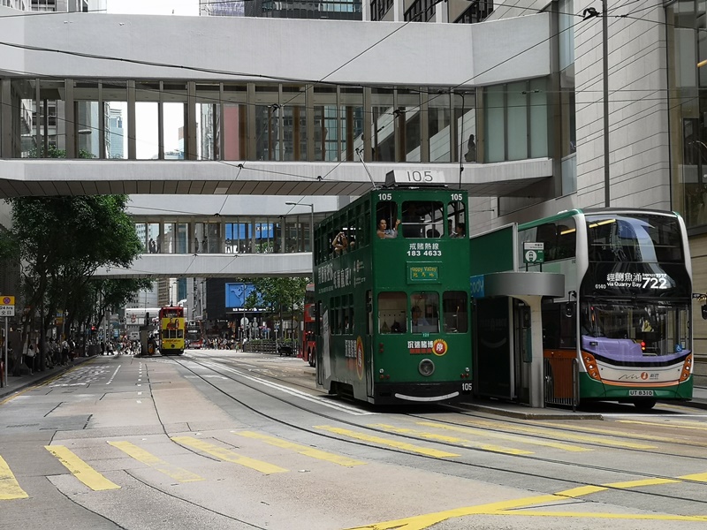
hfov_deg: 31.7
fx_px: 1246
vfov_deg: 24.0
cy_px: 265
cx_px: 354
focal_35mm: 61
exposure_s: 1/326
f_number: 1.8
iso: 50
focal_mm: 3.95
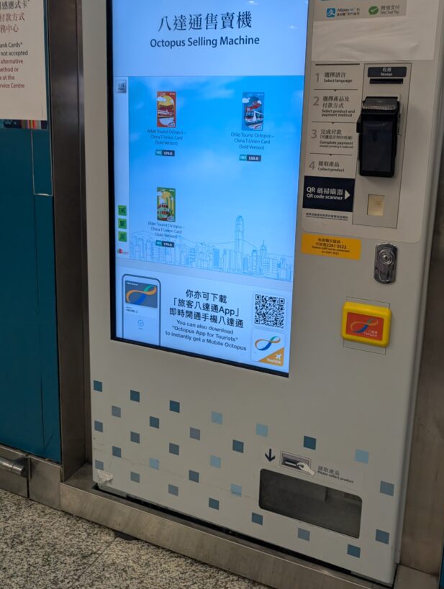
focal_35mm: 30
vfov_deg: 59.3
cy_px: 228
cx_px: 254
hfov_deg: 46.8
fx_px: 512
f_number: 1.68
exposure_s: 1/100
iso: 72
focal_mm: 6.9
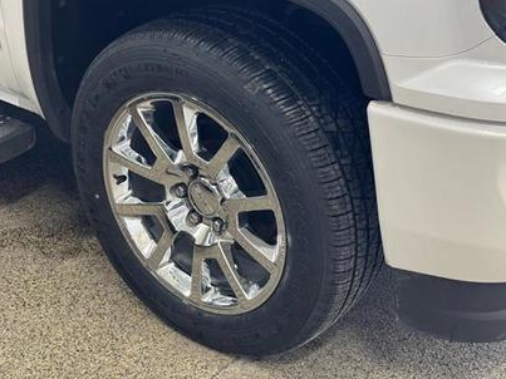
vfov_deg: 24.4
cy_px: 215
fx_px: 877
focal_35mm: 60
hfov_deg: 32.2
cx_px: 244
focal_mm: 6.76
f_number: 1.78
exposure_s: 1/60
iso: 160
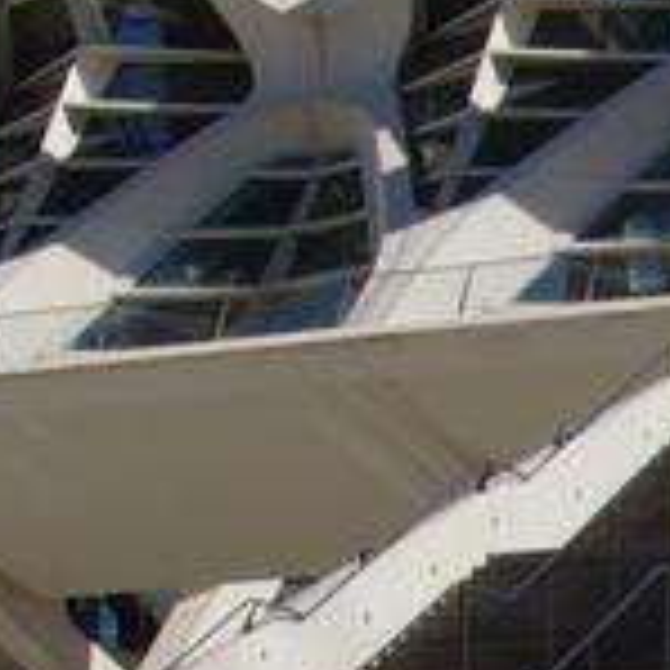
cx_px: 913
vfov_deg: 7.7
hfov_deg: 7.6
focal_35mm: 226
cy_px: 661
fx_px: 4949
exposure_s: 1/320
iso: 100
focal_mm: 22
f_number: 13
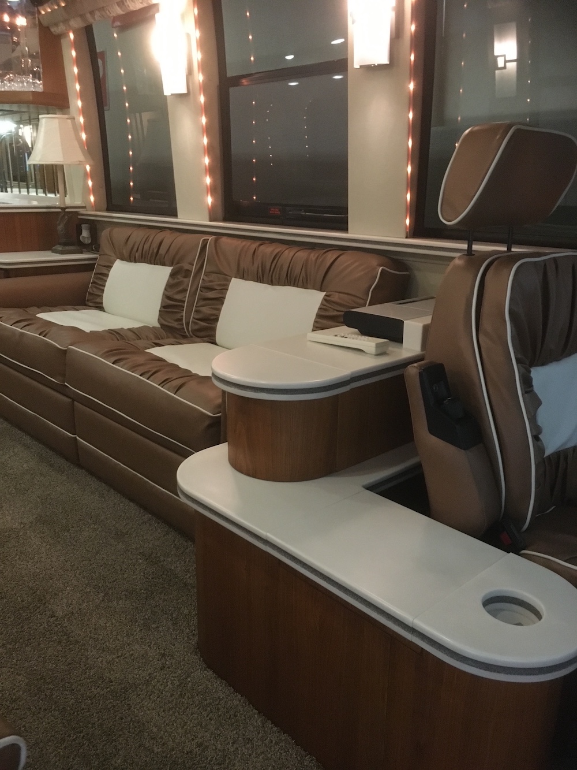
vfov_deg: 61.7
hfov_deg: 48.2
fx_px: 644
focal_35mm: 29
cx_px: 288
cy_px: 385
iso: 320
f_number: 2.2
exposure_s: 1/15
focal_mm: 4.15
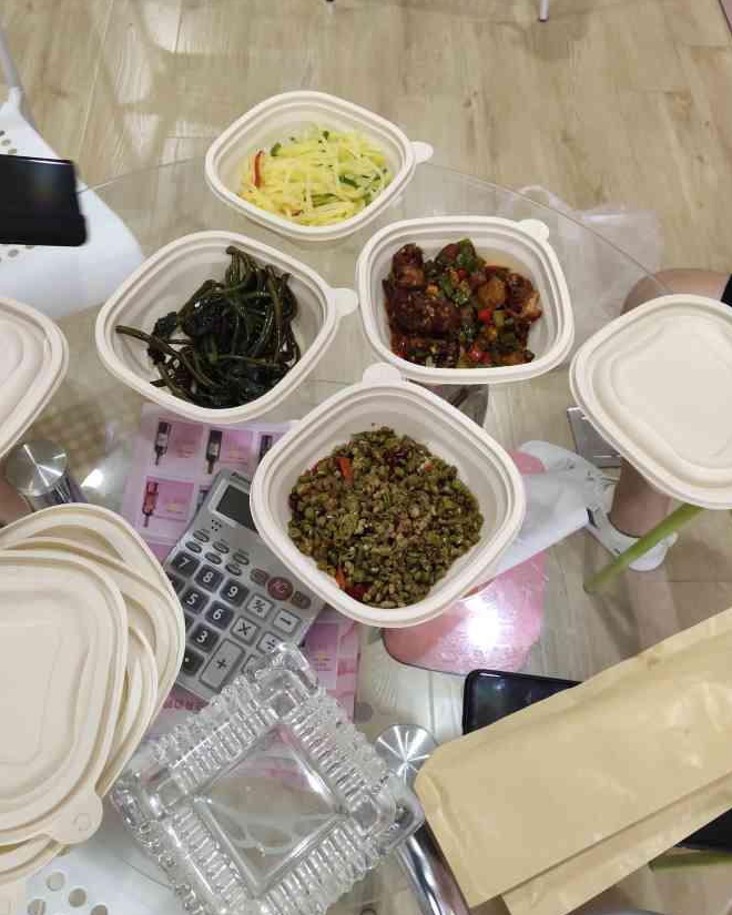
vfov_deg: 55.7
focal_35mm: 32
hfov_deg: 45.8
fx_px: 867
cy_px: 461
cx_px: 352
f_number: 1.8
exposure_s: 1/50
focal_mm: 4.27
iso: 199
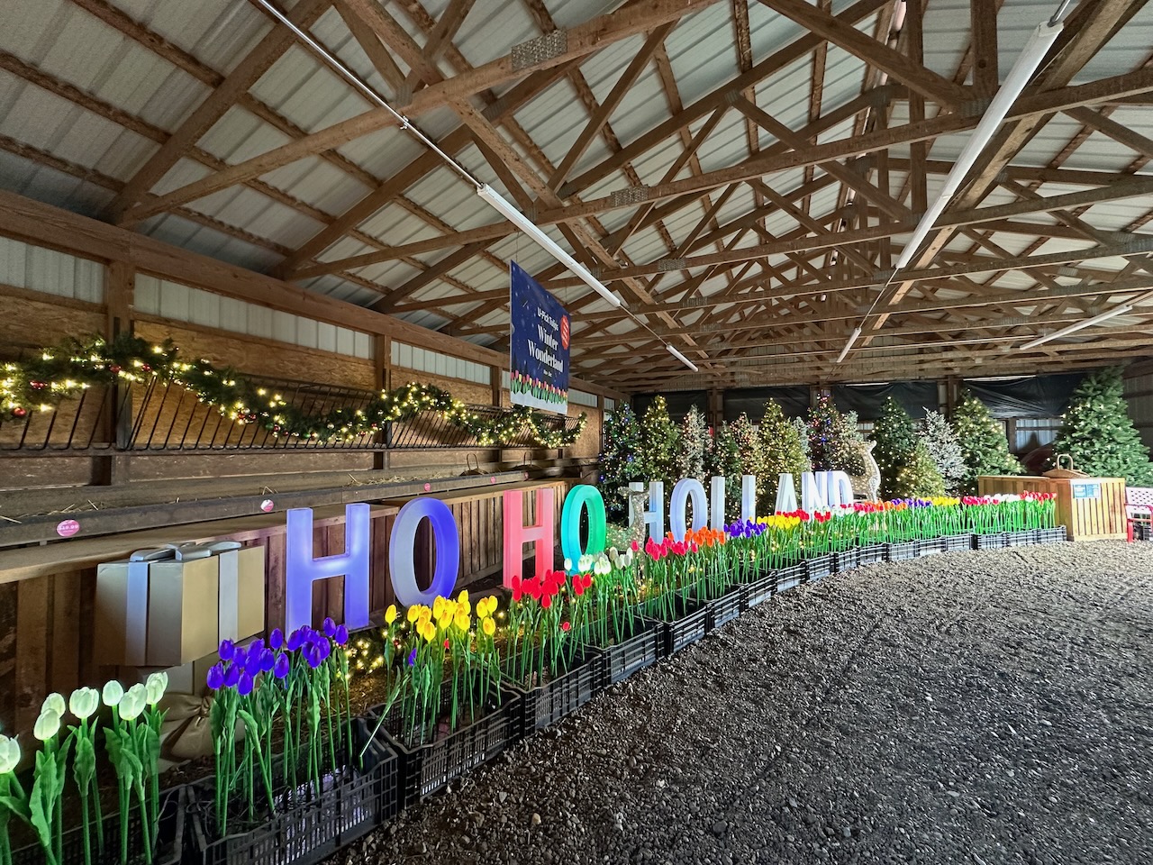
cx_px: 576
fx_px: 466
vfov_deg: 85.7
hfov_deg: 102.1
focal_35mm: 14
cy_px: 432
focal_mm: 2.22
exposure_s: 1/60
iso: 400
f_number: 2.2
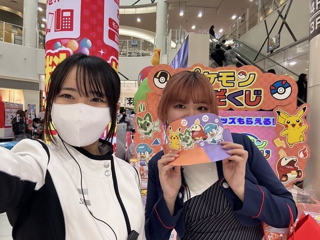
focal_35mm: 23
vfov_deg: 58.9
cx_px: 160
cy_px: 120
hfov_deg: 73.9
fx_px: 213
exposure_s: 1/60
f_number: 1.9
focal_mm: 2.69
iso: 64
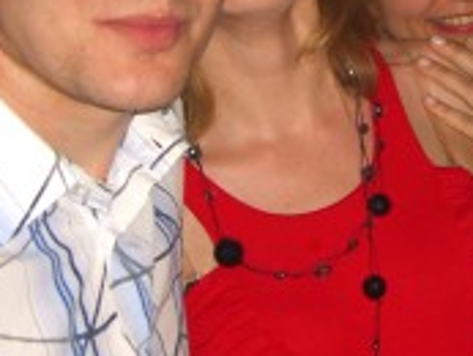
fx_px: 1805
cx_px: 413
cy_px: 55
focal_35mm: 132
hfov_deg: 14.8
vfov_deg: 11.2
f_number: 2.8
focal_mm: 7.9
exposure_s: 1/60
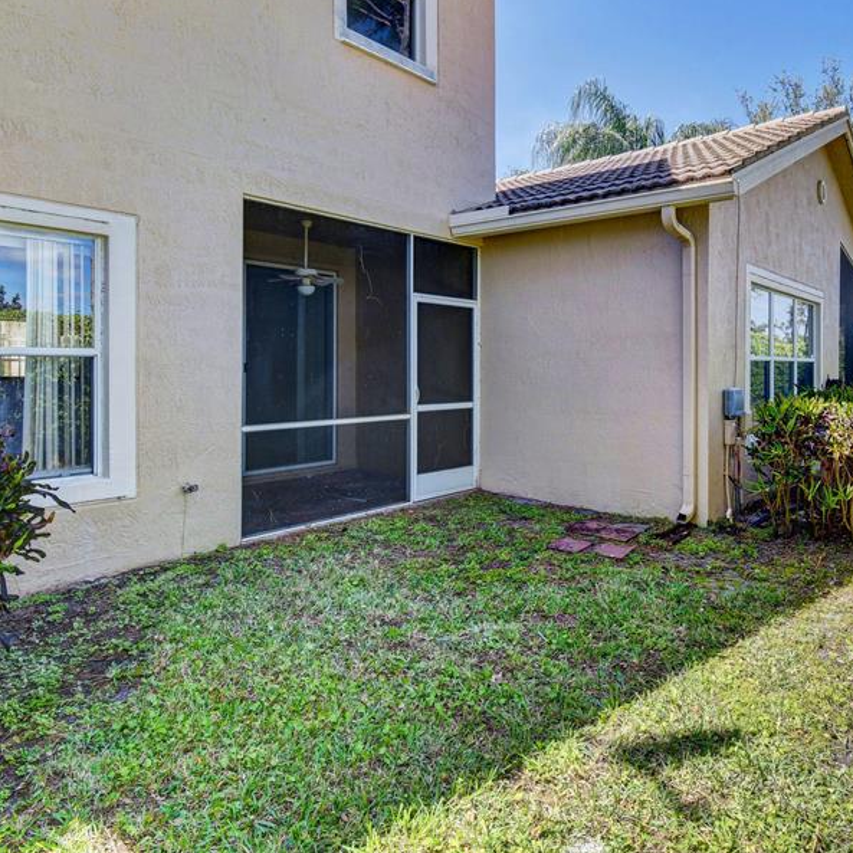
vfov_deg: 69.3
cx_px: 551
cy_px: 368
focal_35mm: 22
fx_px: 613
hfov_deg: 68.2
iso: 250
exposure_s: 1/400
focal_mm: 10
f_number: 8
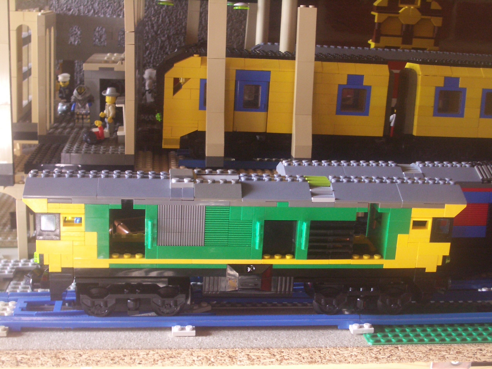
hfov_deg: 38.9
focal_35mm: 49
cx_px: 246
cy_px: 184
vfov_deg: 29.7
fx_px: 696
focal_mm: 8.2
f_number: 3.1
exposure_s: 1/30
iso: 200
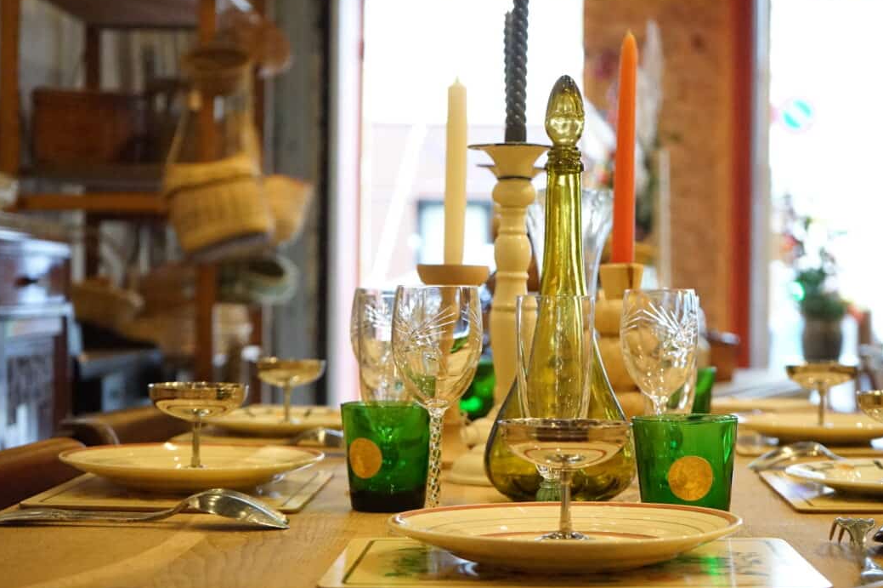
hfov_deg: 29.2
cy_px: 254
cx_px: 535
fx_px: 1691
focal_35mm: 69
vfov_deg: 19.7
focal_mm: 56
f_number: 5
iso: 10000
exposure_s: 1/160
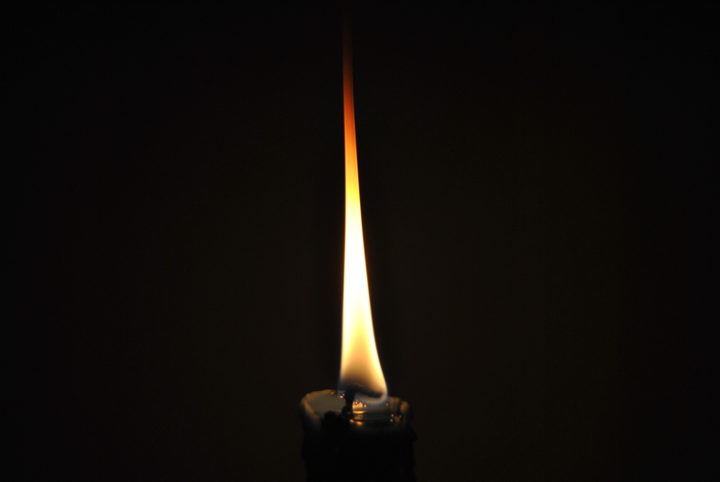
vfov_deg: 19.8
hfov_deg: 29.2
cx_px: 360
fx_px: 1382
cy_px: 241
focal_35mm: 69
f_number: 5.3
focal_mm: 46
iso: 200
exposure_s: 1/100
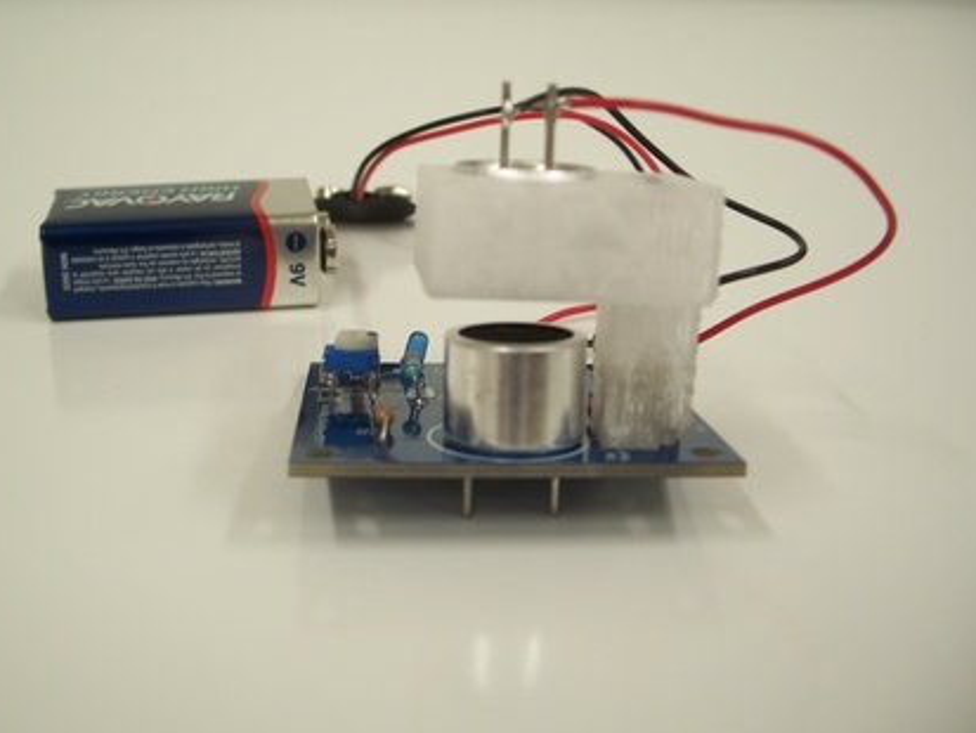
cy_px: 331
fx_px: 1213
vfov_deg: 33.6
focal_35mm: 43
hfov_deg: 43.7
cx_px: 423
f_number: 2.8
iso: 64
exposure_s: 1/30
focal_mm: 7.8
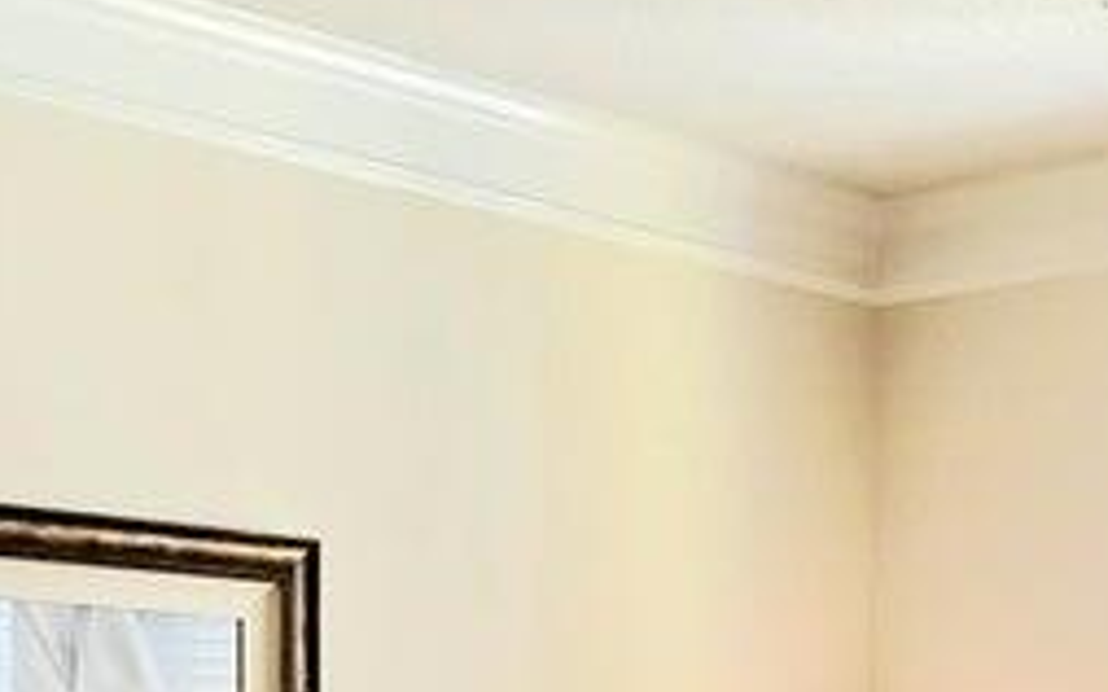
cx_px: 729
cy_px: 1191
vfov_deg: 12.9
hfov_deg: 22.2
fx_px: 2808
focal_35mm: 93
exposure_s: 1/120
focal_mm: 4.3
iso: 400
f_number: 2.4
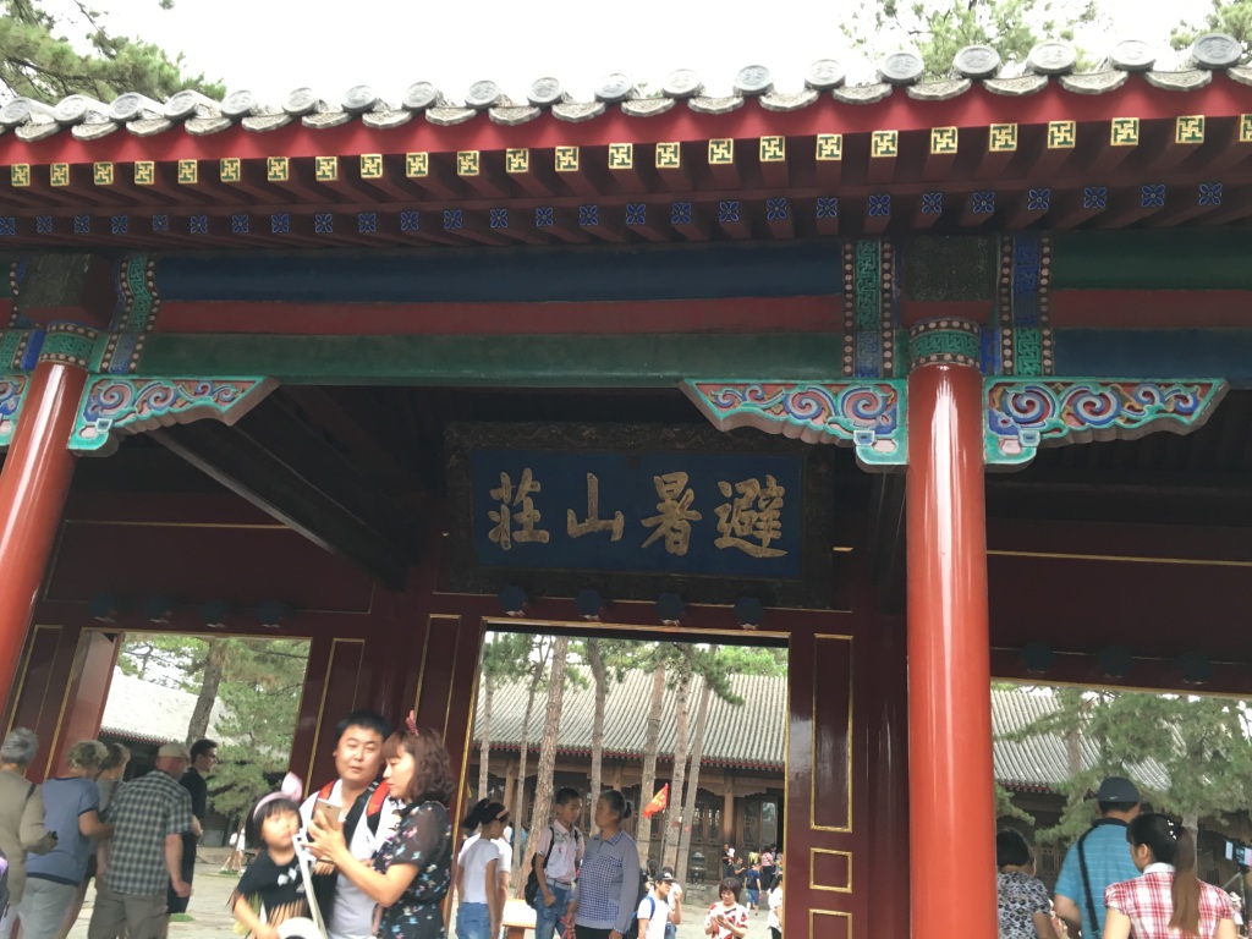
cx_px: 626
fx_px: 1049
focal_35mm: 29
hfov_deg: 61.7
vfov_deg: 48.2
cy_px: 470
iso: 80
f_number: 2.2
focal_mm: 4.15
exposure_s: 1/33
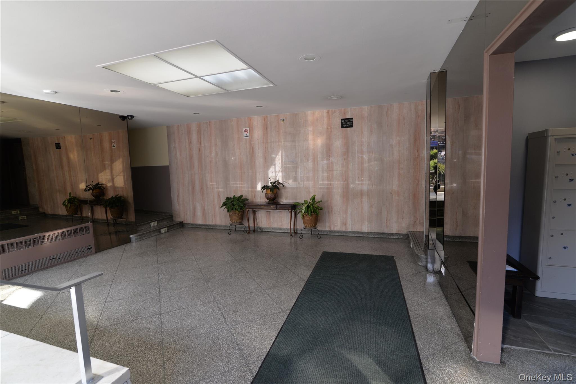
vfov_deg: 70.5
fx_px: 272
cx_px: 288
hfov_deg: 93.3
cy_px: 192
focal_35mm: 17
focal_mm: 17
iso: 400
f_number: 5
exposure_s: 1/100
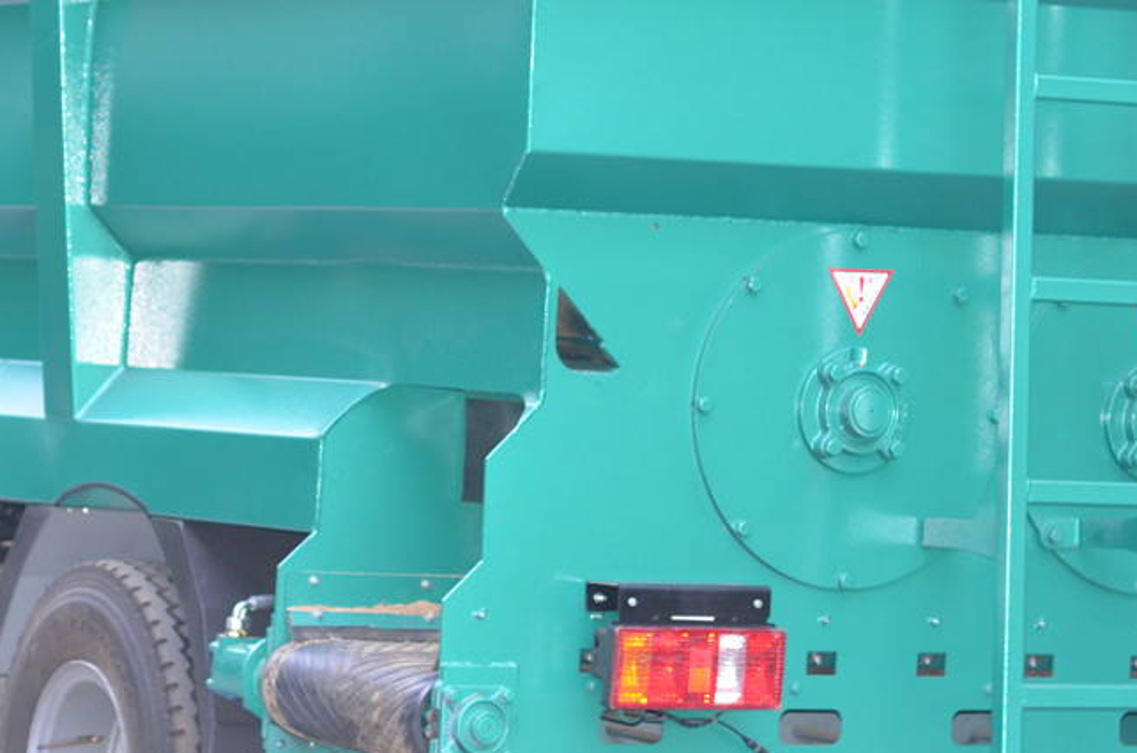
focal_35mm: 175
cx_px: 417
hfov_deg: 11.8
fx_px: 5516
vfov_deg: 7.8
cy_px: 241
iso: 500
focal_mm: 50
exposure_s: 1/60
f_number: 2.8
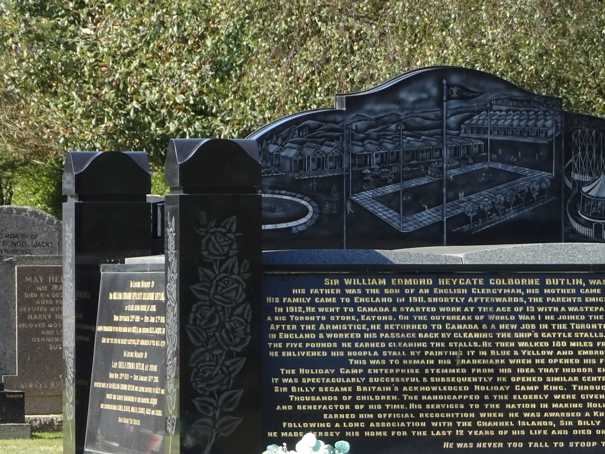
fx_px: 5785
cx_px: 526
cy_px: 354
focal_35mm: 331
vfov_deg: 4.5
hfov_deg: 6.0
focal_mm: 30.42
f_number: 5.6
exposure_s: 1/200
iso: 125
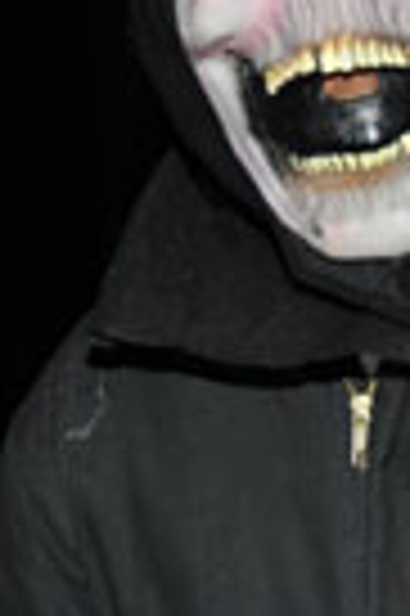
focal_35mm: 140
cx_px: 451
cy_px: 81
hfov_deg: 9.7
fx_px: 2398
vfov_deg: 14.5
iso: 800
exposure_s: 1/60
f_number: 4
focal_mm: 32
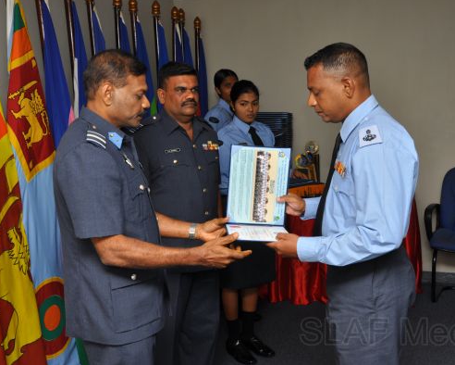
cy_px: 182
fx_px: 647
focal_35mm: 48
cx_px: 234
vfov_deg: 31.5
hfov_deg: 38.8
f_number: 8
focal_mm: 28
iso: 200
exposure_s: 1/125
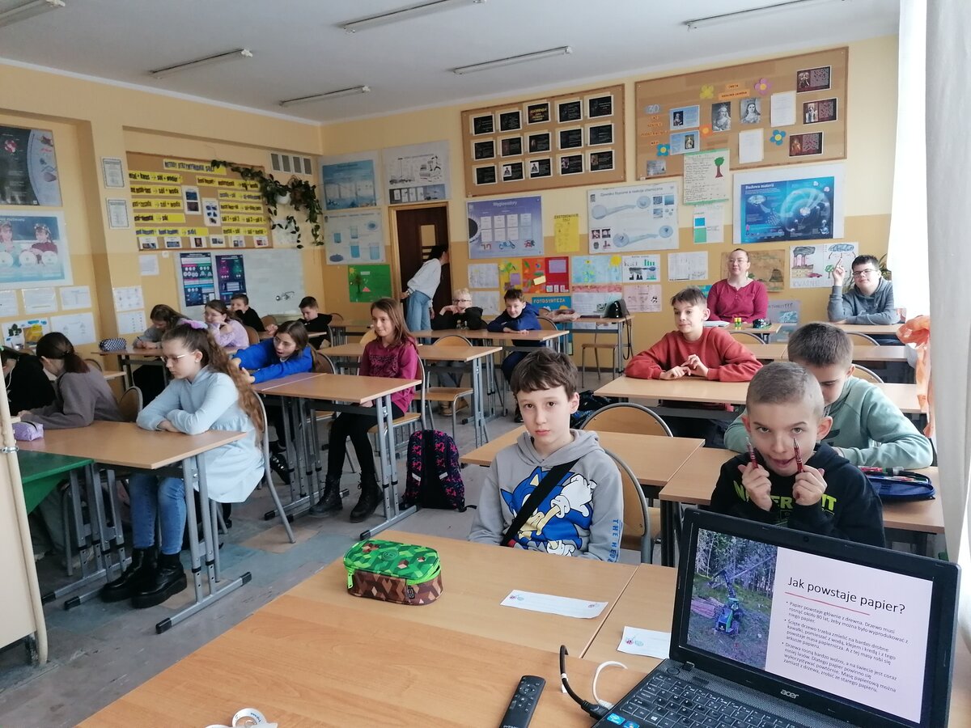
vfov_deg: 51.4
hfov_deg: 65.3
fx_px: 757
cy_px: 364
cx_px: 486
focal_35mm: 27
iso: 250
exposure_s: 1/100
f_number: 1.8
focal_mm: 4.75
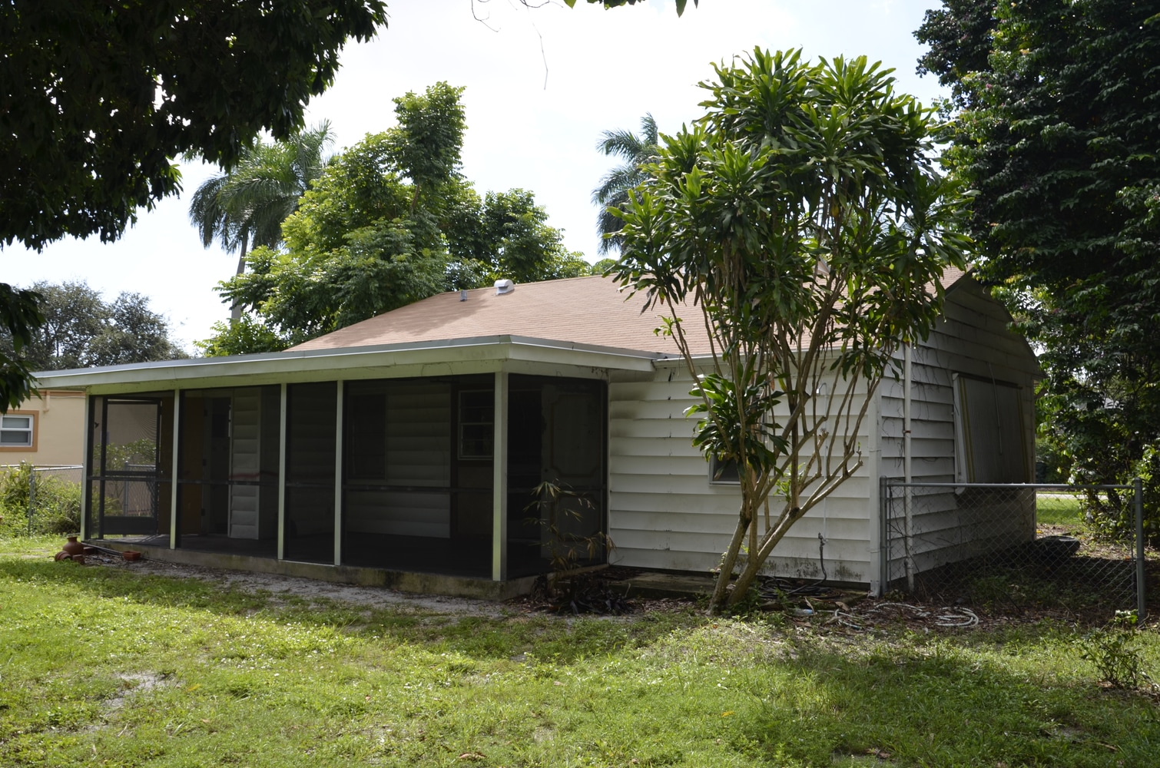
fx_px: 1109
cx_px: 580
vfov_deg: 38.2
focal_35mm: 34
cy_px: 384
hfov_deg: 55.2
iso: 100
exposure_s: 1/200
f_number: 8
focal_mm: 23
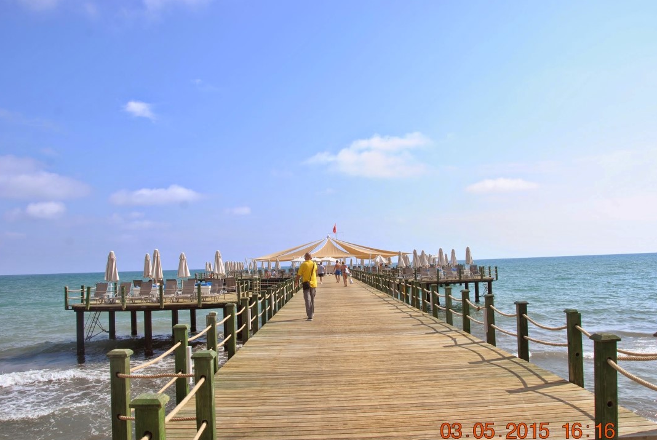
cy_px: 230
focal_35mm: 29
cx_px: 329
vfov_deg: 45.1
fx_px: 530
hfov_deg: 63.6
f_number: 8
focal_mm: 18
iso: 100
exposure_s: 1/250
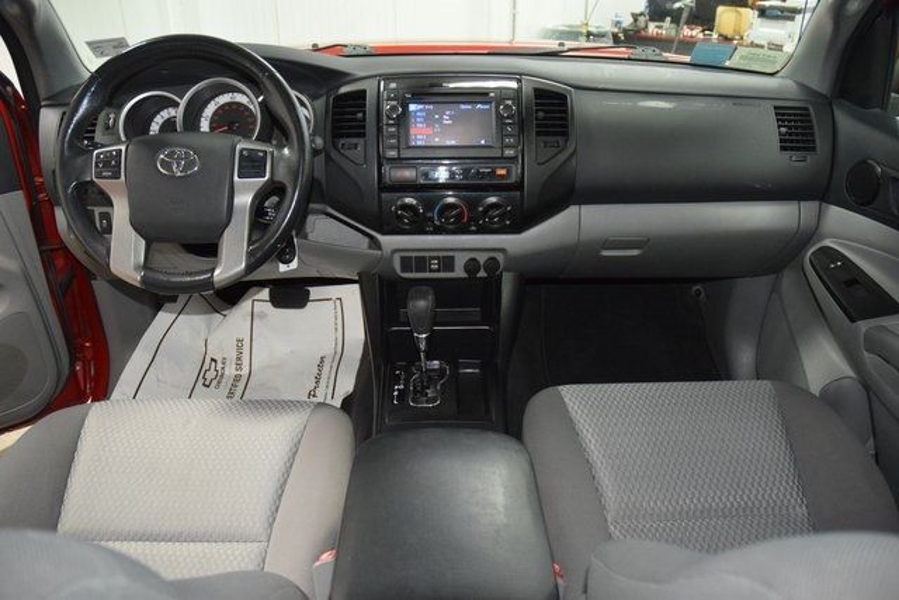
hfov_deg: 67.4
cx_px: 450
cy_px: 300
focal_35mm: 27
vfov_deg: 48.0
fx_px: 674
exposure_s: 1/80
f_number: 3.5
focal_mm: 18
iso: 2800
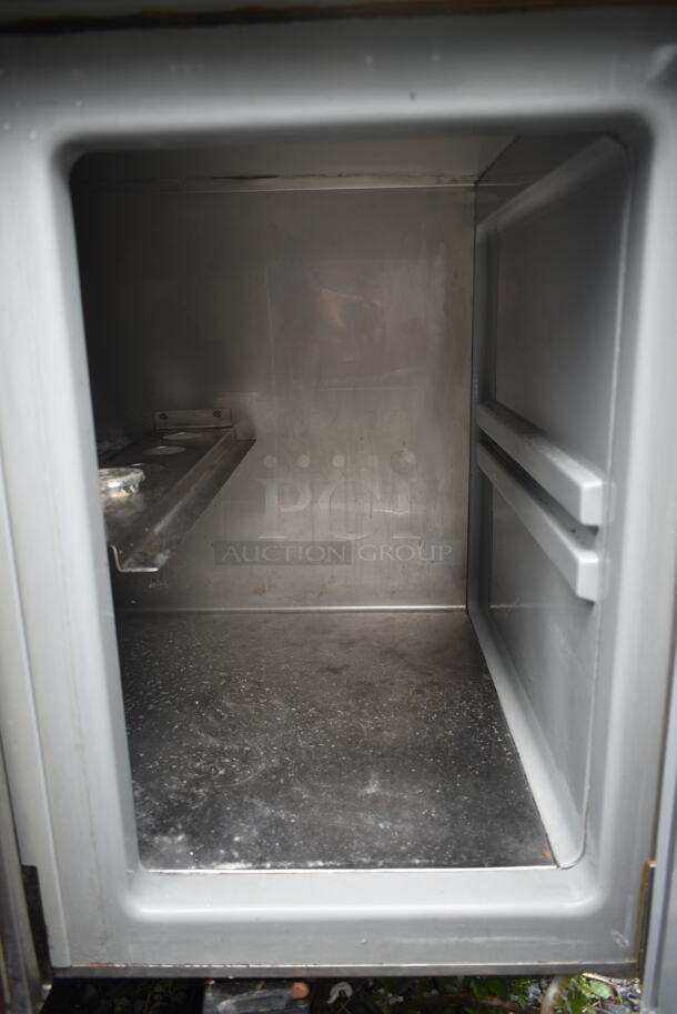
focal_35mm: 27
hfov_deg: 48.0
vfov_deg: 67.3
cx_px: 338
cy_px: 507
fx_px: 760
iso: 100
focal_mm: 18
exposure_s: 1/30
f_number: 3.5
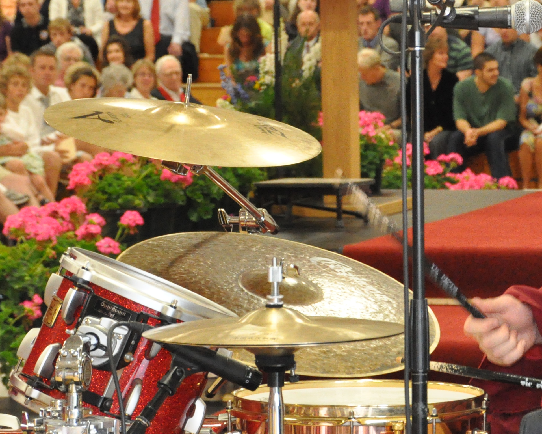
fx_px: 2824
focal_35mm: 176
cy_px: 152
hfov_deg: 10.9
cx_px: 387
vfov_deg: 8.8
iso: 3200
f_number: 8
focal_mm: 56
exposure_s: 1/60
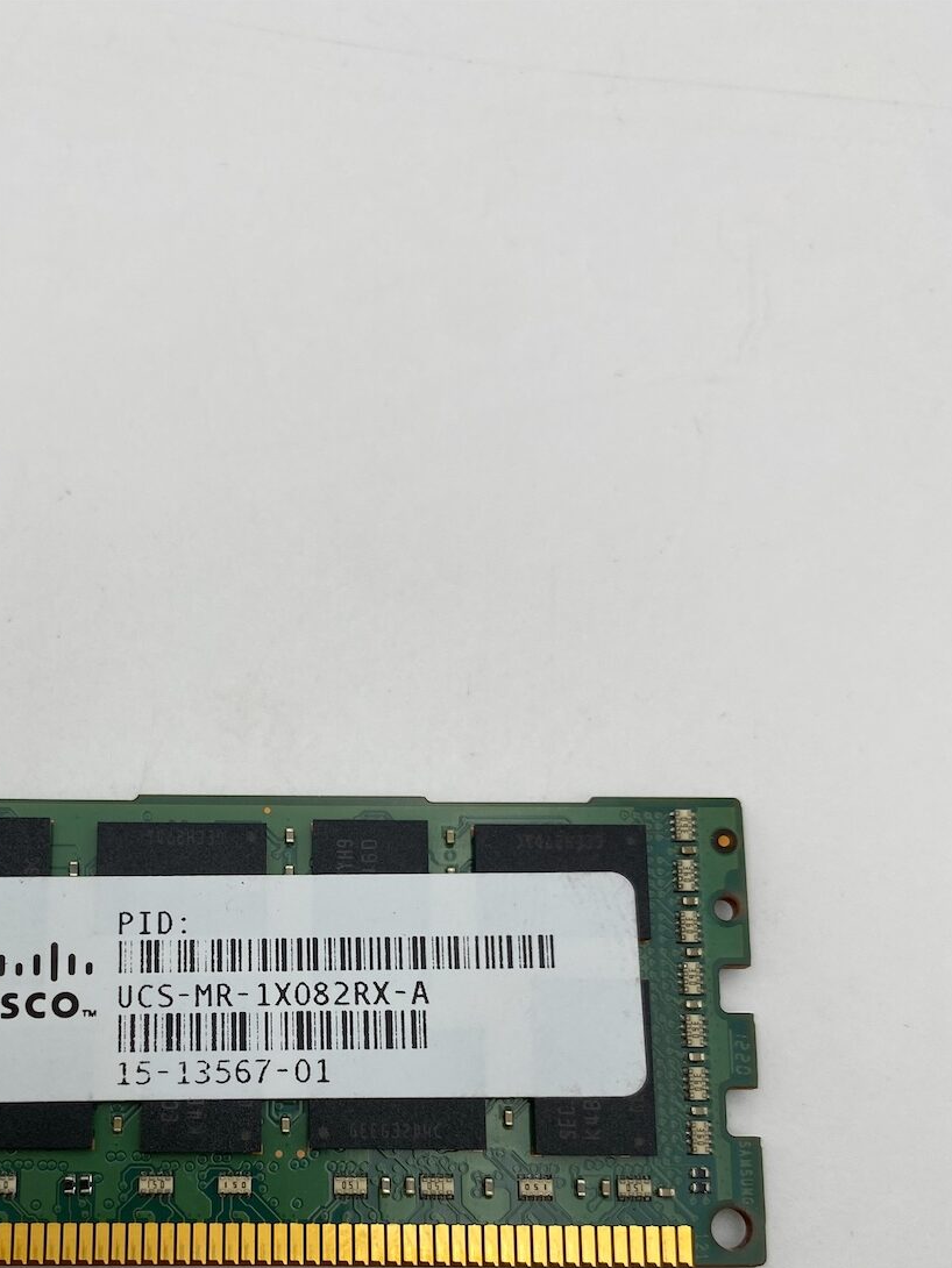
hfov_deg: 37.9
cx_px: 258
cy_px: 936
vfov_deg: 48.4
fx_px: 1356
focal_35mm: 37
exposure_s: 1/255
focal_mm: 4.25
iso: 32
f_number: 1.8
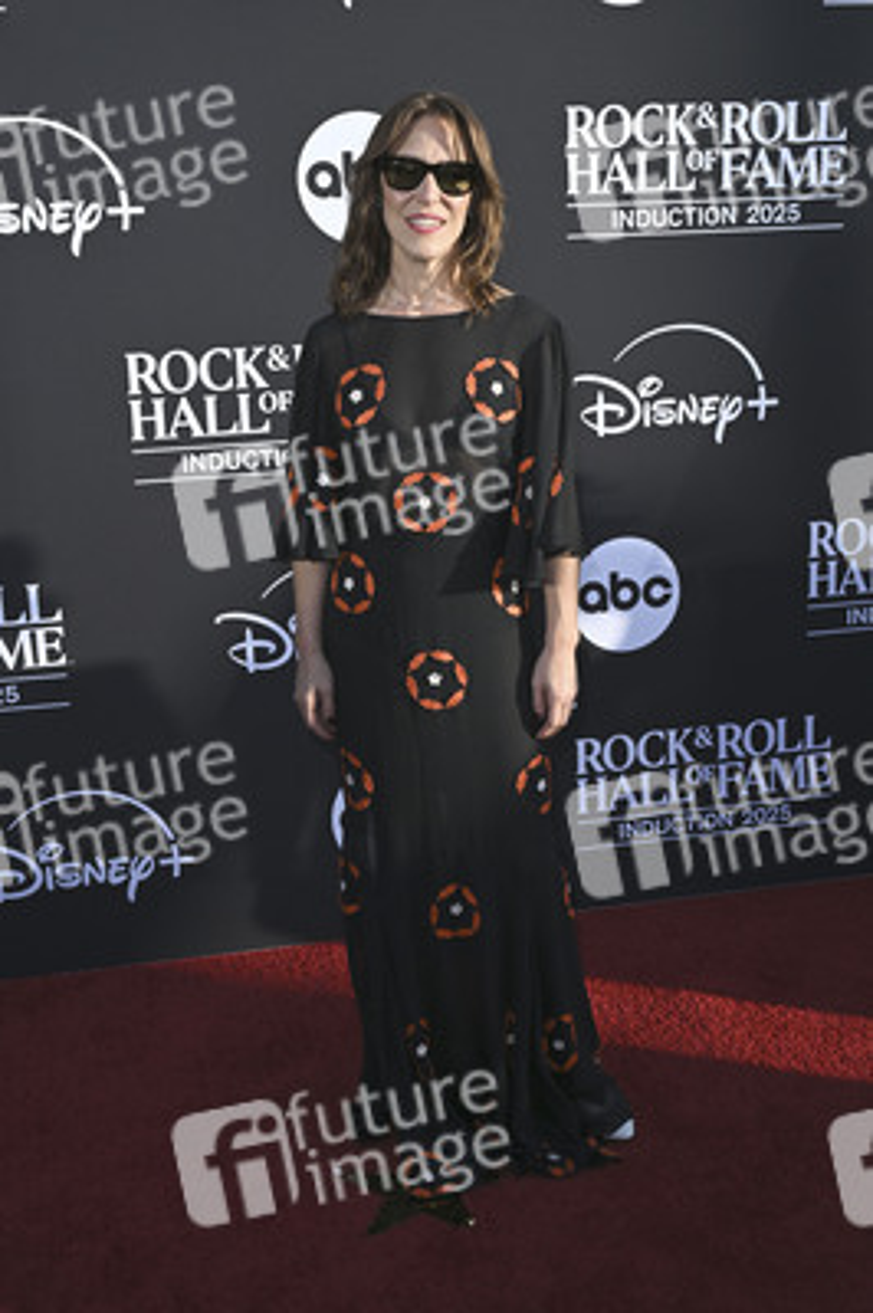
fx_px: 1348
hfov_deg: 35.9
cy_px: 656
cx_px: 436
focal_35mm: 37
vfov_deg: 51.9
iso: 250
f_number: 10
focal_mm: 37
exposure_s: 1/320
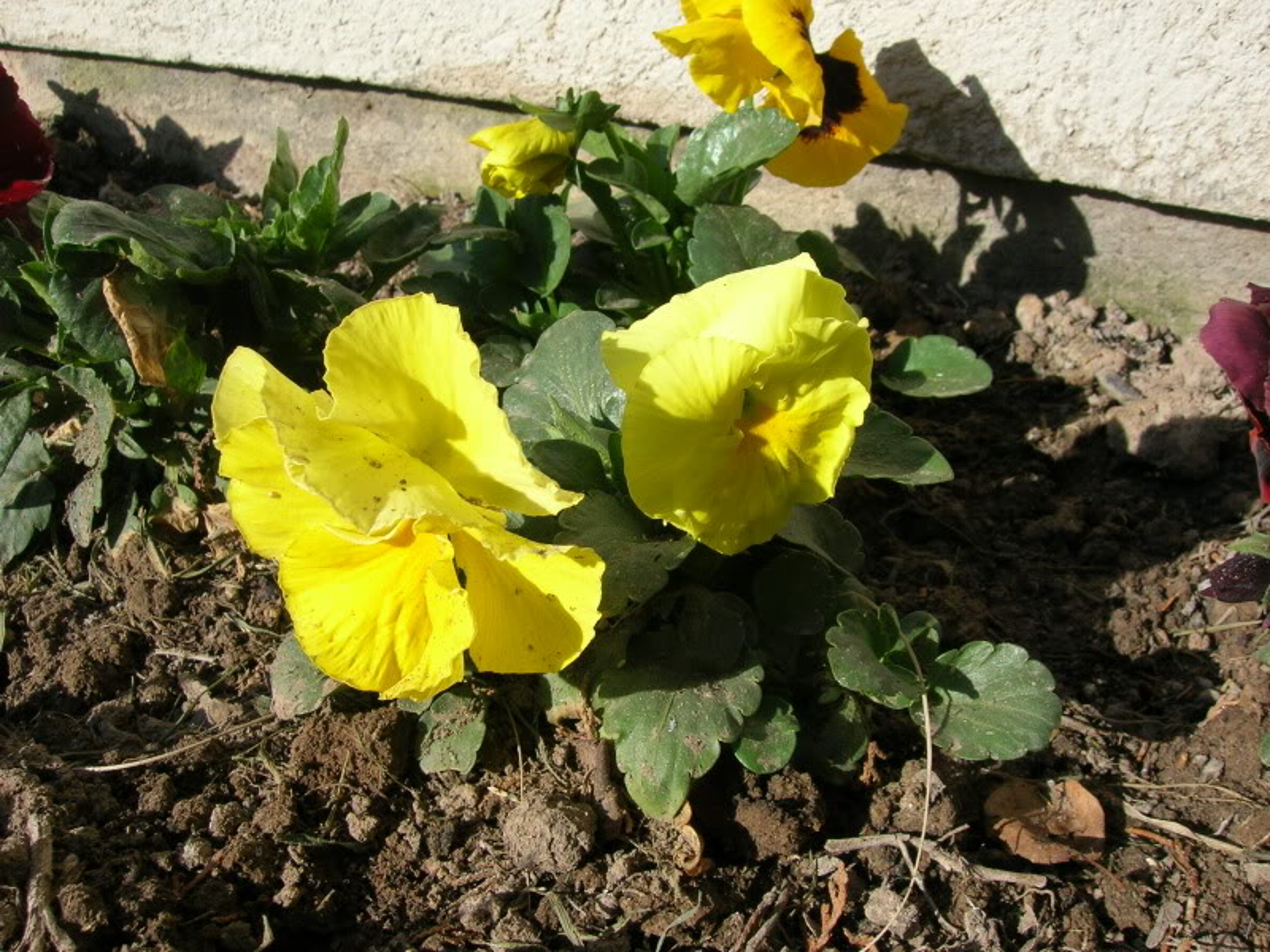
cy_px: 476
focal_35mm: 34
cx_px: 635
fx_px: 1247
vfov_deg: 41.8
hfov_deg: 54.0
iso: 50
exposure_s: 1/326
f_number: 4.9
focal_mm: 5.7
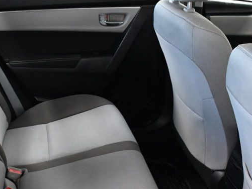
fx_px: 386
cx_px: 91
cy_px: 128
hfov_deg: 35.9
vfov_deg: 27.3
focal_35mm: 53
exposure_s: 1/125
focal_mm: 18
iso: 2500
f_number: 5.6
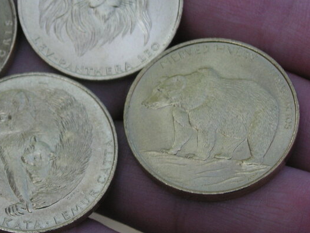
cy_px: 75
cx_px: 76
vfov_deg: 11.1
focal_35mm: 133
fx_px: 1191
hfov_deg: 14.8
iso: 50
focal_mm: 14.6
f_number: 4.7
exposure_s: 1/125
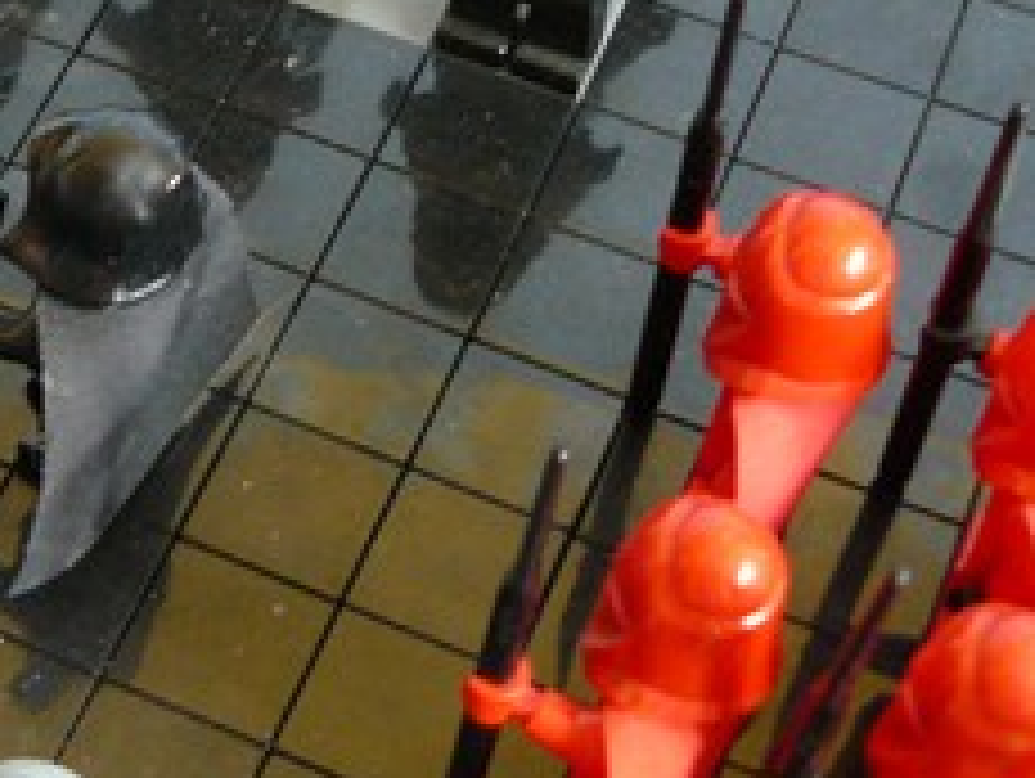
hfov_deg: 18.5
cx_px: -225
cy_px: 67
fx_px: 2993
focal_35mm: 100
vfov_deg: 14.7
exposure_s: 1/6
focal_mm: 6
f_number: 2.8
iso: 200
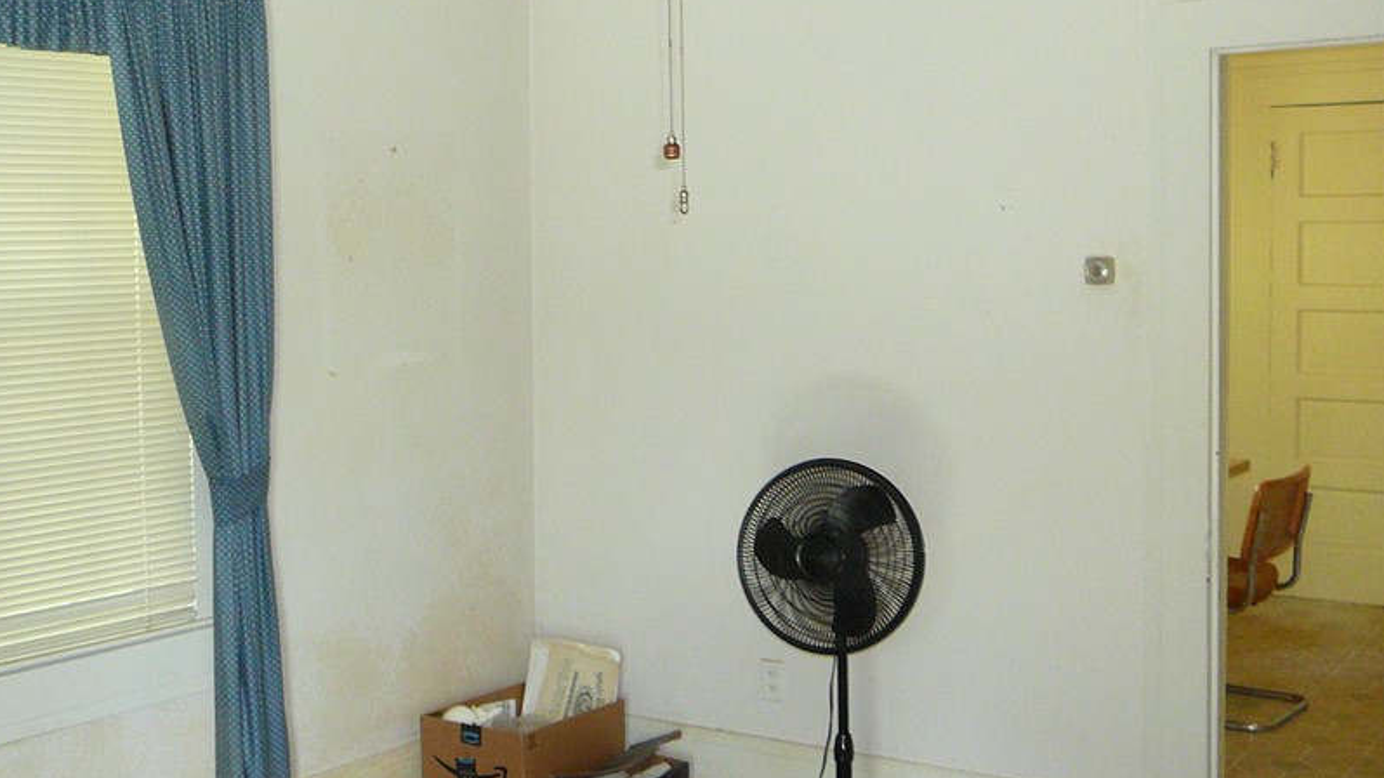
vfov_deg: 24.4
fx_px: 1798
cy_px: 339
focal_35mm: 49
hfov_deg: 41.8
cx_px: 507
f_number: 2.8
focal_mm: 5.2
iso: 250
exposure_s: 1/30
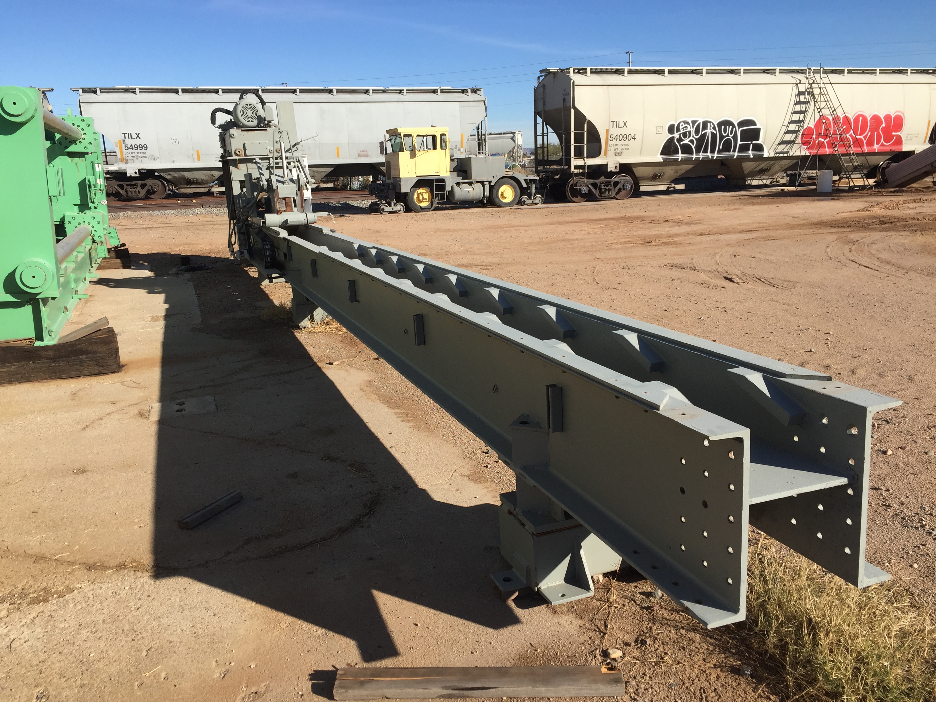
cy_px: 351
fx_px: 784
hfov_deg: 61.7
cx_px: 468
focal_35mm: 29
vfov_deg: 48.2
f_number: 2.2
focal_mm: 4.15
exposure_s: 1/2083
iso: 32
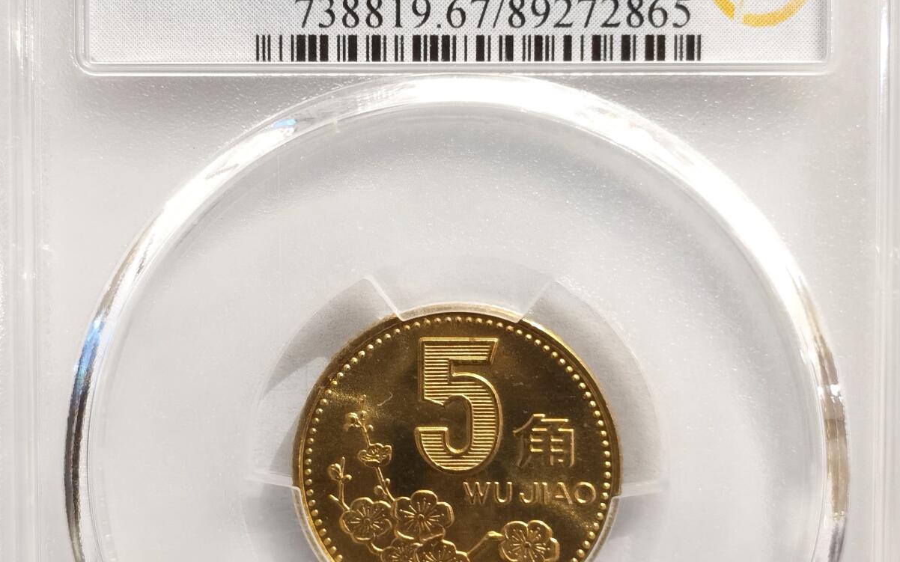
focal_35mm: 86
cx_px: 451
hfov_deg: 24.1
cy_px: 266
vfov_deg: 15.2
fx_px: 2109
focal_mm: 5.56
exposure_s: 1/50
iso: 320
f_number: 16
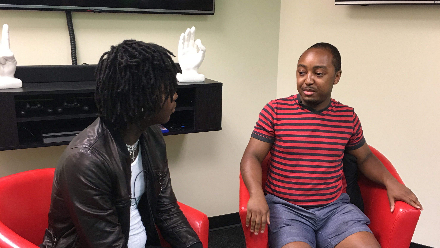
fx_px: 502
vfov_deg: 27.3
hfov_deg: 47.4
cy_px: 189
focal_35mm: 43
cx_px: 222
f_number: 2.2
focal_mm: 4.15
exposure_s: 1/15
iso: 50
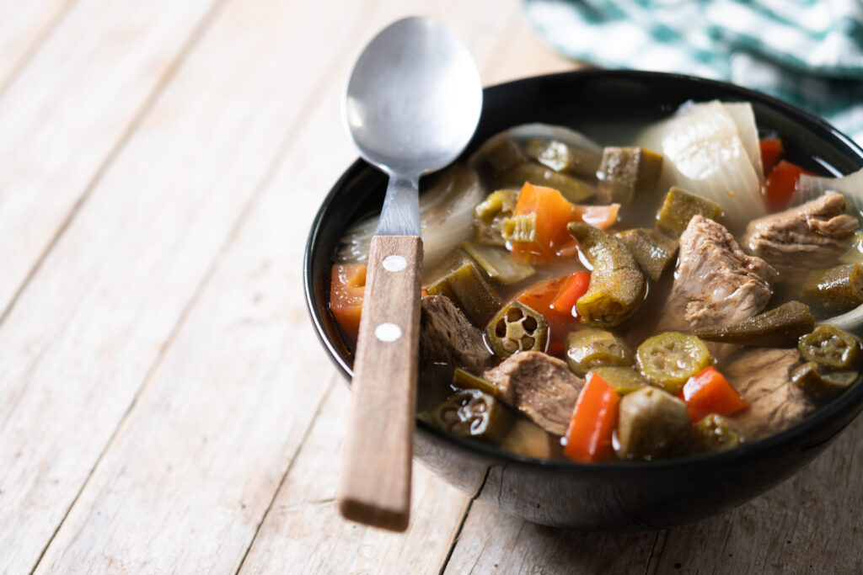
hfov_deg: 22.6
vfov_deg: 15.2
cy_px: 288
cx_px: 432
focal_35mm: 90
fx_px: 2158
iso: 100
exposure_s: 1/200
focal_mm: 60
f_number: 3
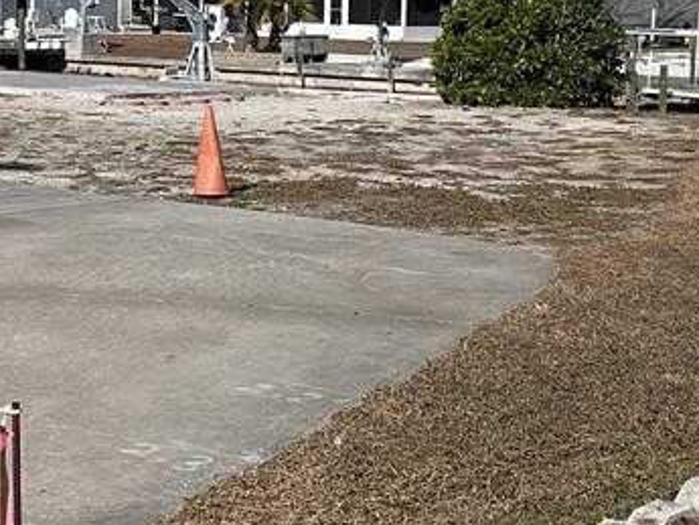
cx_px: 355
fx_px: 1737
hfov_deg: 22.8
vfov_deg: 17.1
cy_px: 124
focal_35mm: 86
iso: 16
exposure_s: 1/3788
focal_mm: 3
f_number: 1.8
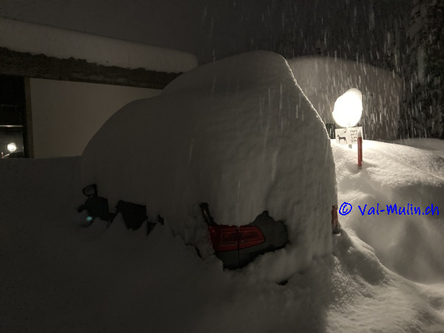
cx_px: 222
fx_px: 1462
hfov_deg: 17.3
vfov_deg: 13.0
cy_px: 166
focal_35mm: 114
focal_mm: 23.7
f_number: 5.4
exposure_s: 1/200
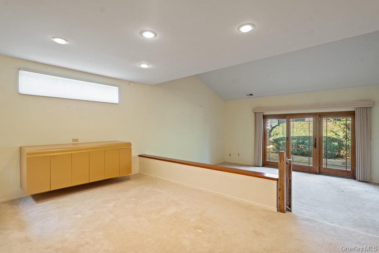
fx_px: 190
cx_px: 190
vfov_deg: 67.4
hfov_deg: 90.0
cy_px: 126
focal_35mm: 18
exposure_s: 1/10
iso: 2000
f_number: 5
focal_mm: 18
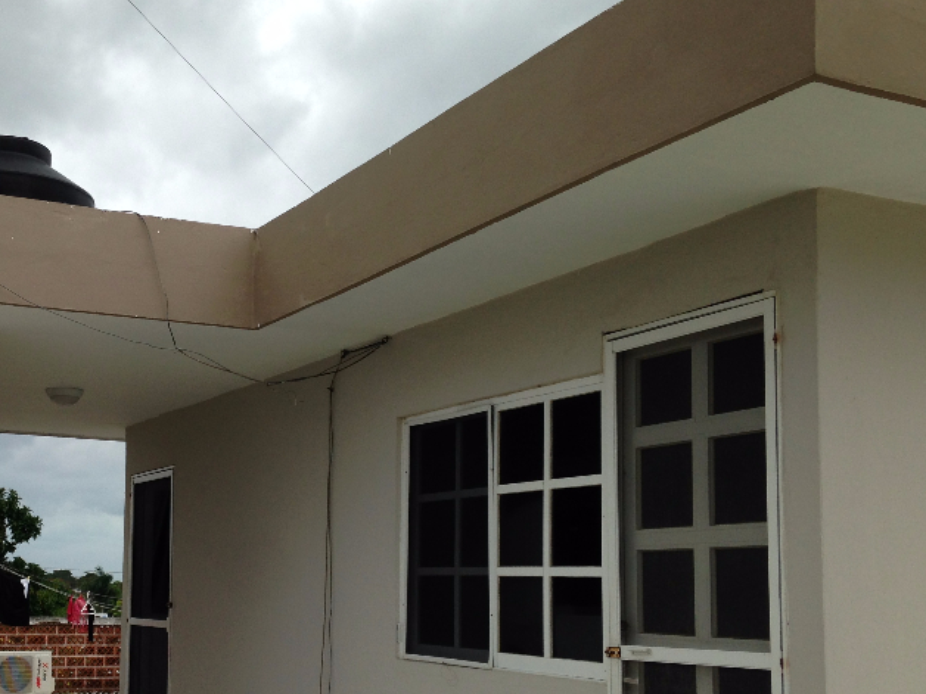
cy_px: 480
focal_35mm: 51
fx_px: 1364
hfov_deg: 36.6
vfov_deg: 28.3
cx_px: 228
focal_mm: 4.12
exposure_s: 1/746
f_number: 2.4
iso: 50
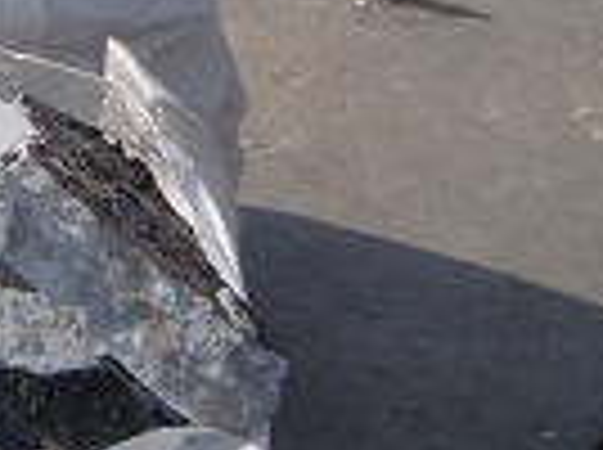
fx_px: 2139
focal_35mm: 123
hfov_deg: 13.8
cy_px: -369
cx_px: -576
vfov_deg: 11.2
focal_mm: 5.2
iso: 100
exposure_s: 1/400
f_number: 5.6
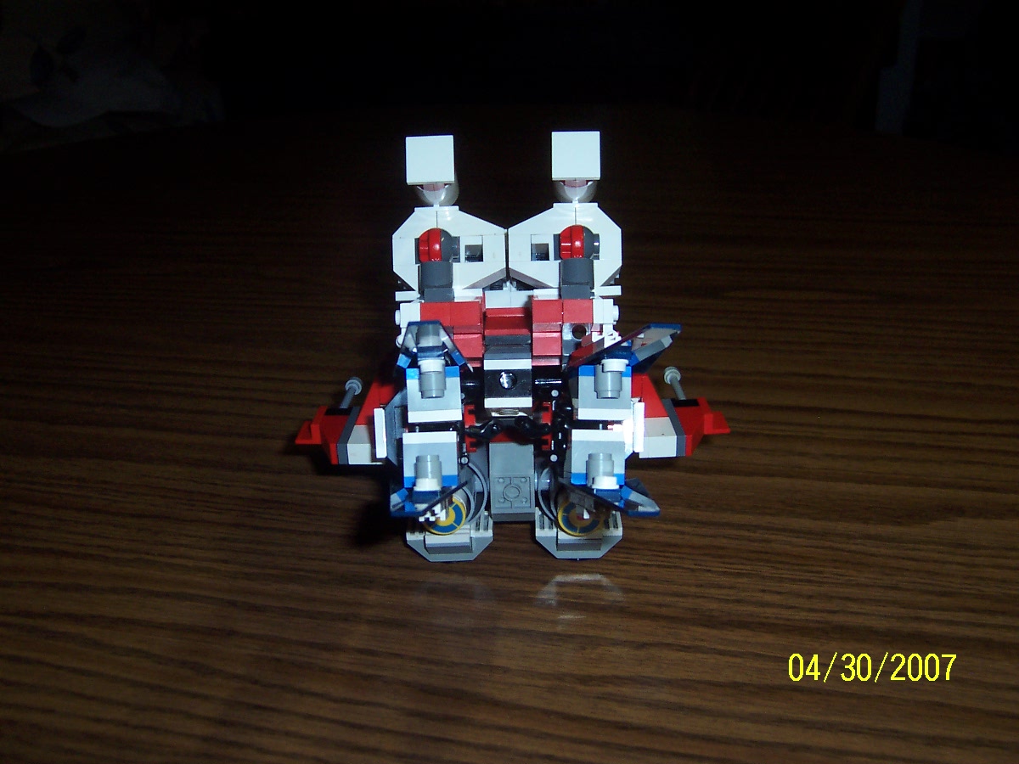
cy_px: 382
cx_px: 510
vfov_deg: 39.7
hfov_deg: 51.4
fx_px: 1060
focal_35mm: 36
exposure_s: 1/60
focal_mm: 5.6
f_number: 2.8
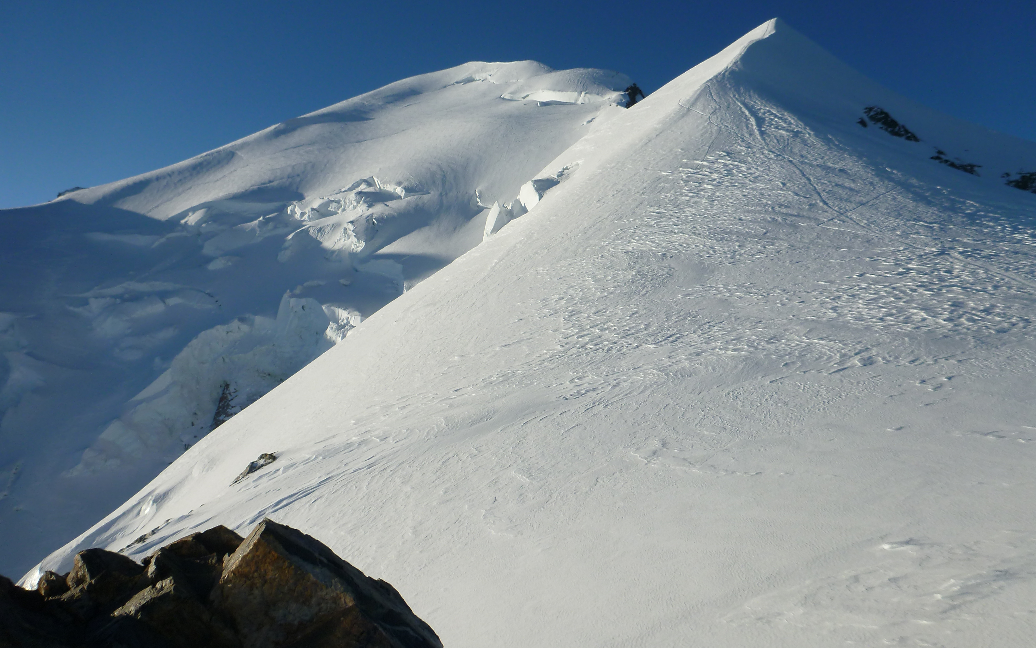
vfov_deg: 41.8
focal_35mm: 30
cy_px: 311
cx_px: 516
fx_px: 847
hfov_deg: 62.9
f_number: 10
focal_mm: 4.9
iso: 100
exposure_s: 1/160
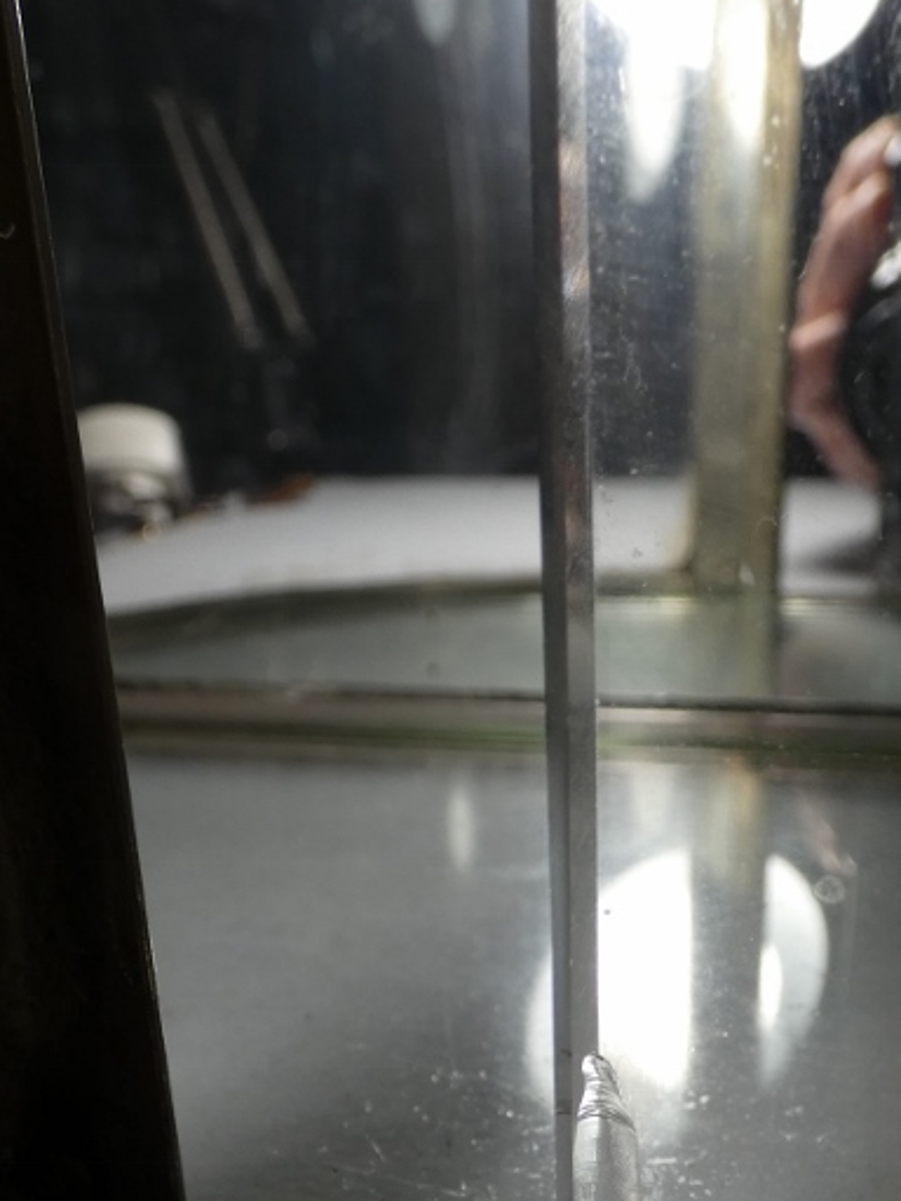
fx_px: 1388
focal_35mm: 40
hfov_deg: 35.8
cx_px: 535
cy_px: 1018
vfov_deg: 43.8
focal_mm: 3.6
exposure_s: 1/200
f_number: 2.8
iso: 80
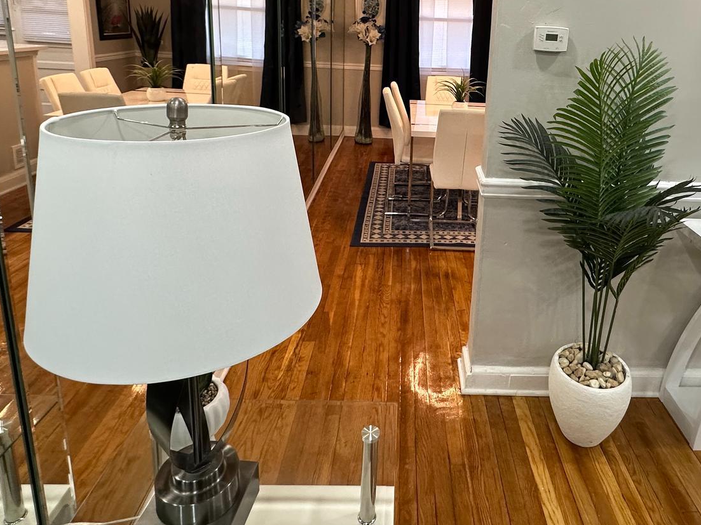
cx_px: 433
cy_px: 149
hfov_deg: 66.4
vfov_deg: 51.4
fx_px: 526
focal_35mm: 26
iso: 200
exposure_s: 1/120
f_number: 2.2
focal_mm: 2.22
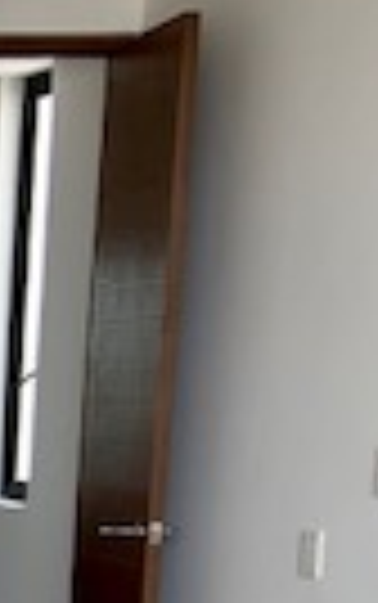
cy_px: 770
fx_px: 2171
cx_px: -711
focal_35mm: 132
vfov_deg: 15.1
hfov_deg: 8.5
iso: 25
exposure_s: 1/131
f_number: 1.8
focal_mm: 4.25
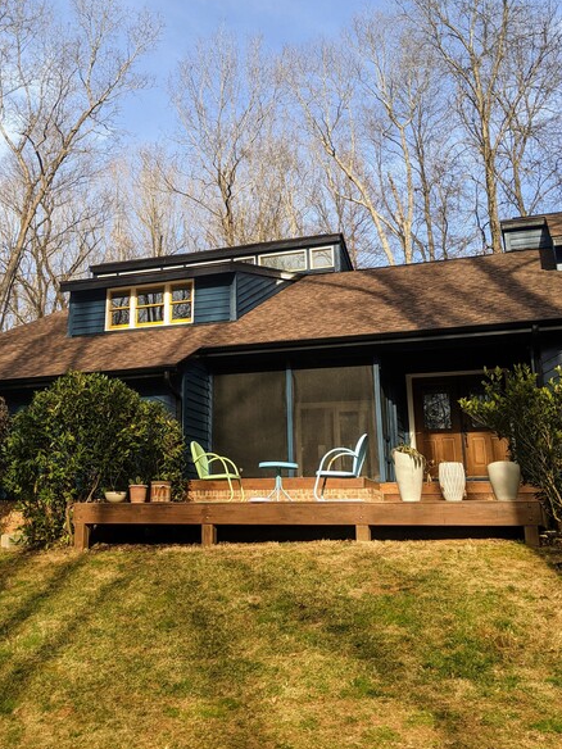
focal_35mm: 37
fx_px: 801
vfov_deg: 49.8
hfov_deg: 38.4
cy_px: 294
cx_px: 213
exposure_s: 1/1381
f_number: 1.8
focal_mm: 4.44
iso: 57
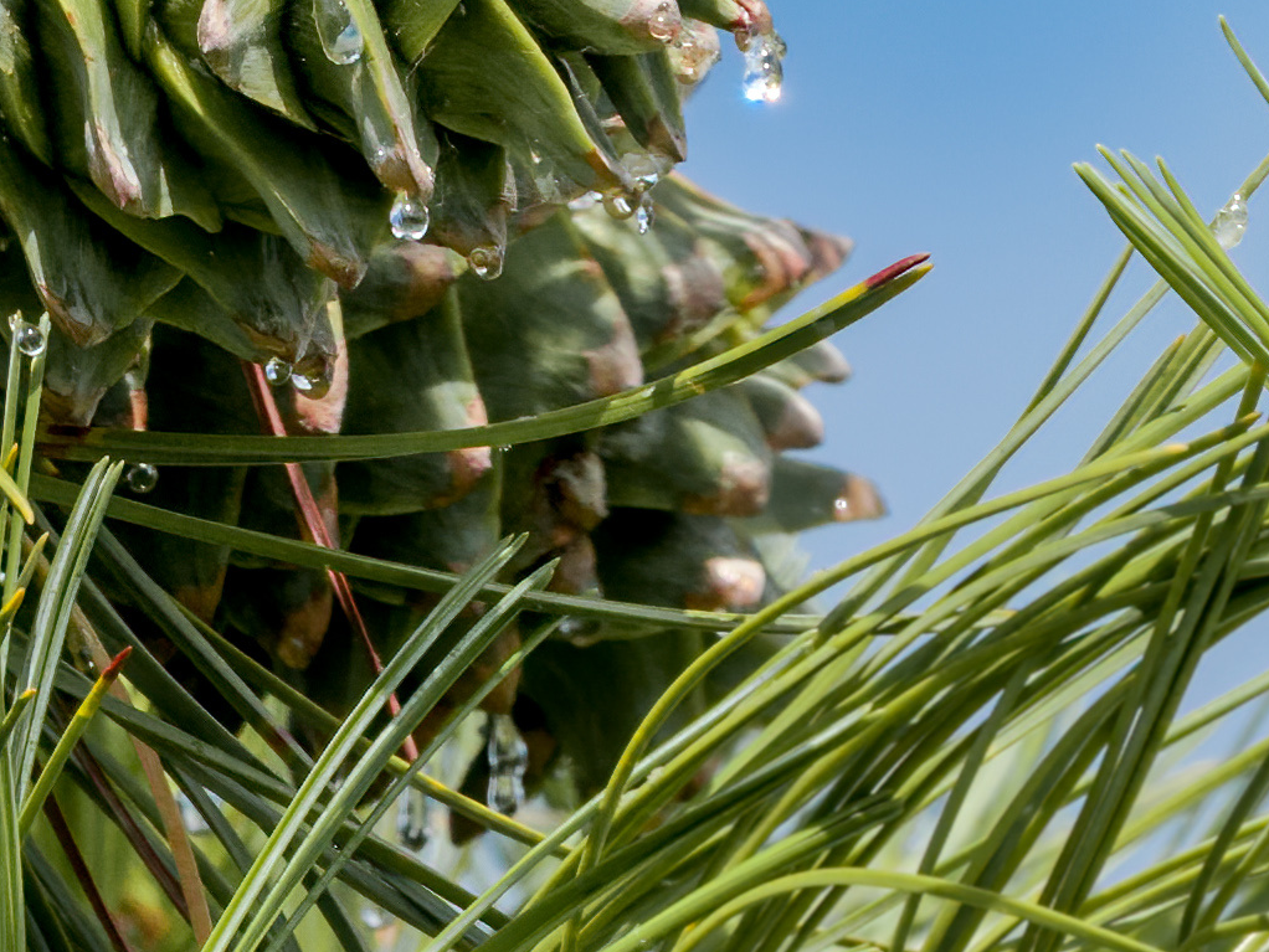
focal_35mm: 1450
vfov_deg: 1.0
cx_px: -584
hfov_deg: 1.4
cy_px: -669
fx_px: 53169
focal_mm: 240
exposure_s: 1/800
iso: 400
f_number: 11
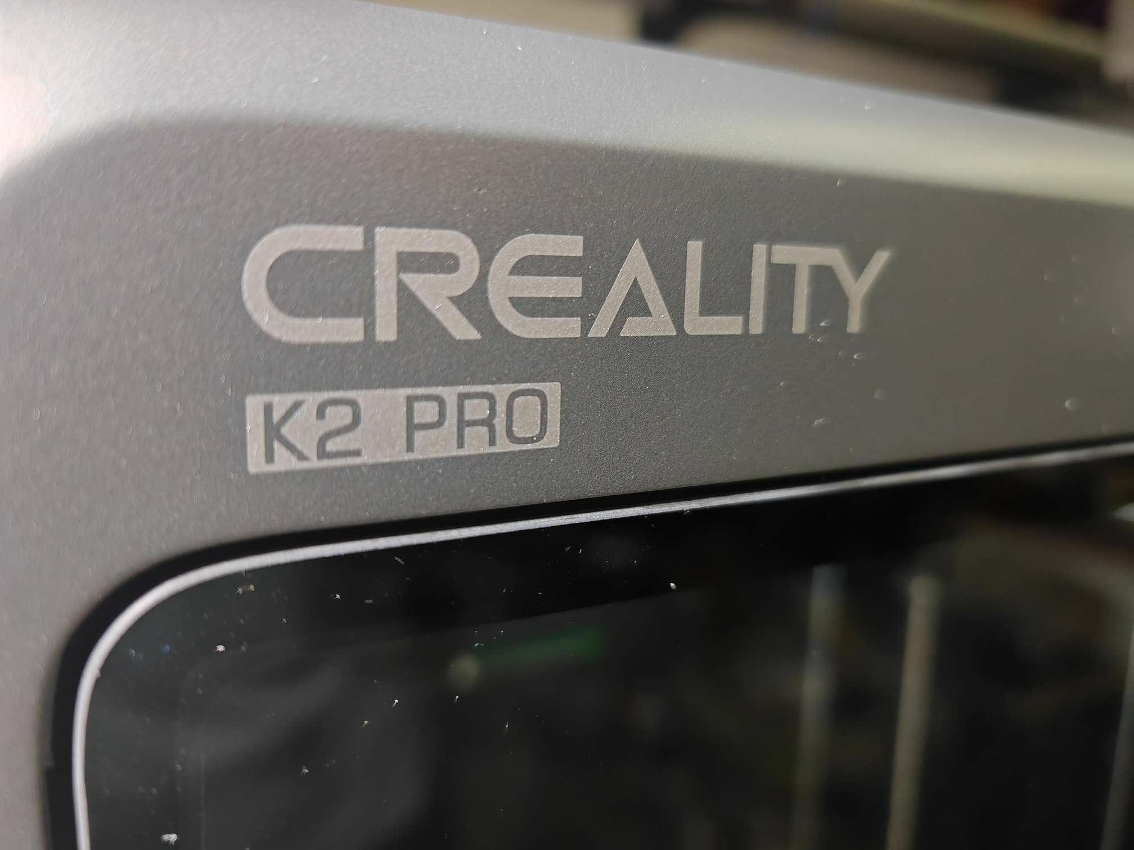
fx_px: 885
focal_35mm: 27
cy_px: 425
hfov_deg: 65.3
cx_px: 567
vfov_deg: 51.4
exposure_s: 1/49
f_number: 1.6
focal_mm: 7.62
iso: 250
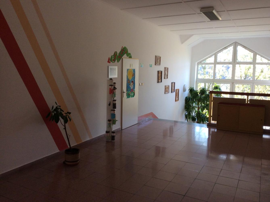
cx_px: 135
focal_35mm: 32
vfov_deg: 44.0
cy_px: 101
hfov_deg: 56.9
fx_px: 249
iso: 40
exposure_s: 1/50
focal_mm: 3.3
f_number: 2.4
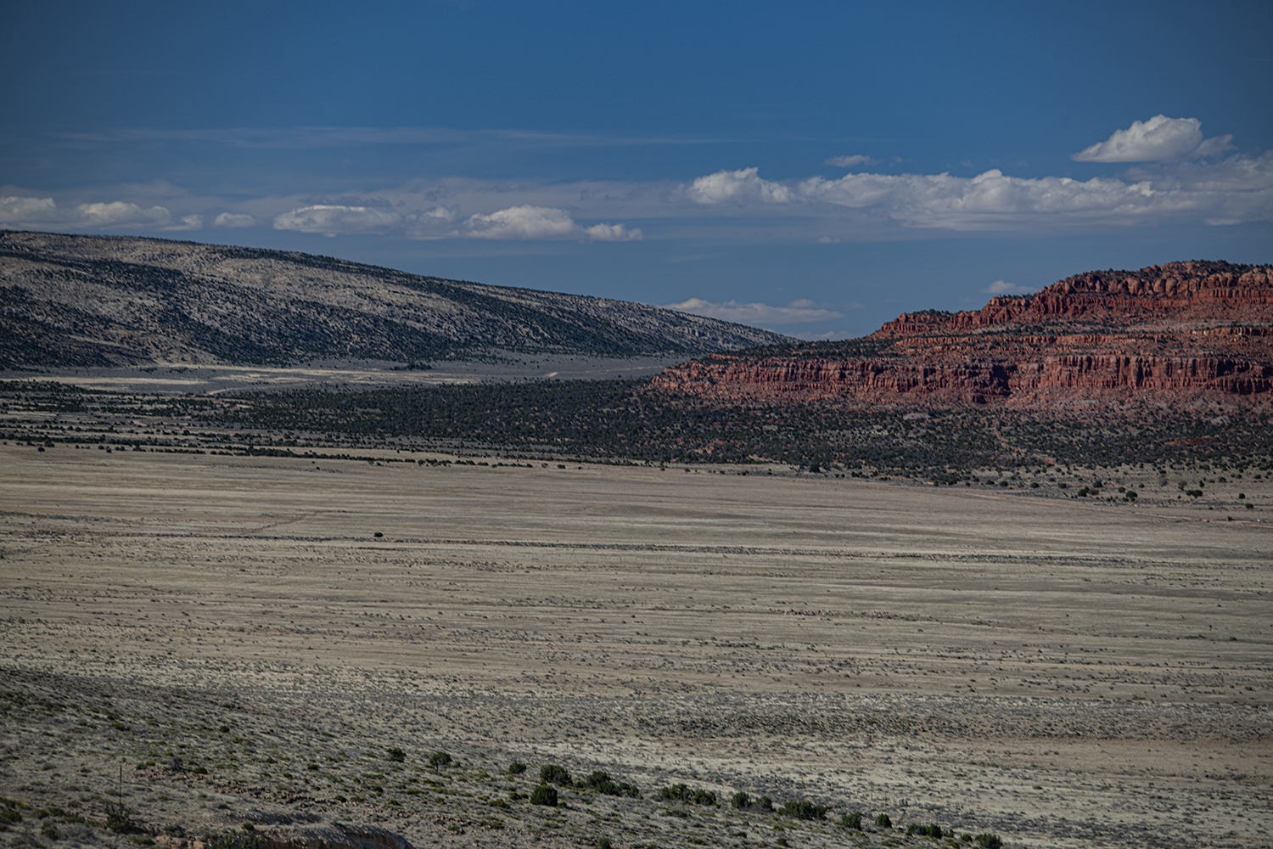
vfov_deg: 7.6
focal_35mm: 180
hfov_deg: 11.4
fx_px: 6365
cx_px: 636
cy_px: 424
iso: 100
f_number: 7.1
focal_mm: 180
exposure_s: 1/200
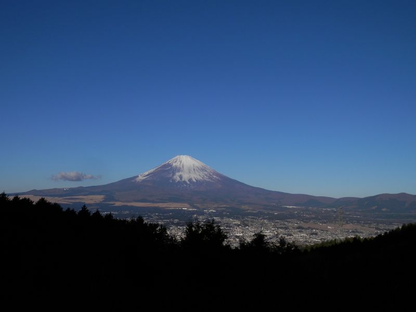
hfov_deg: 55.4
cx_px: 208
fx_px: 397
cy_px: 156
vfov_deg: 42.9
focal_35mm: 33
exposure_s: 1/320
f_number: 9.7
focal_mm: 6
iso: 80
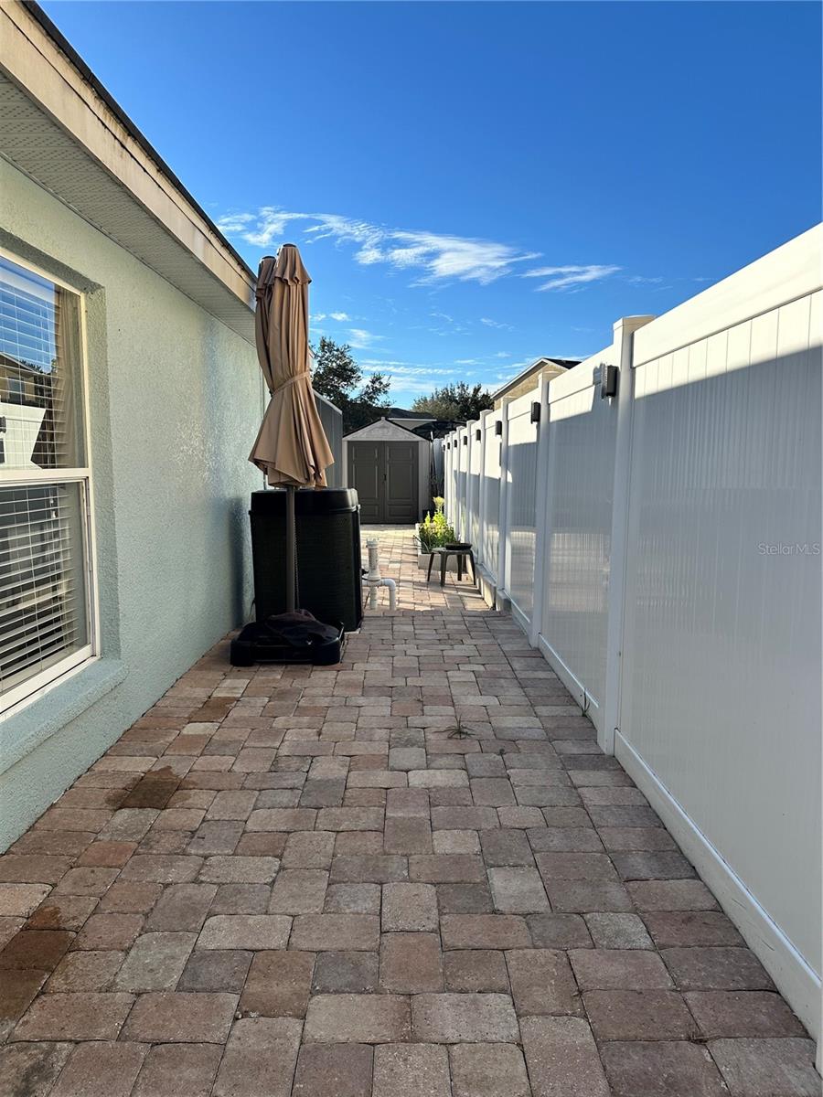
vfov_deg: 71.6
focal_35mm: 24
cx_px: 412
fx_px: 761
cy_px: 548
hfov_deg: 56.8
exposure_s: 1/3247
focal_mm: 6.86
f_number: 1.78
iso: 80
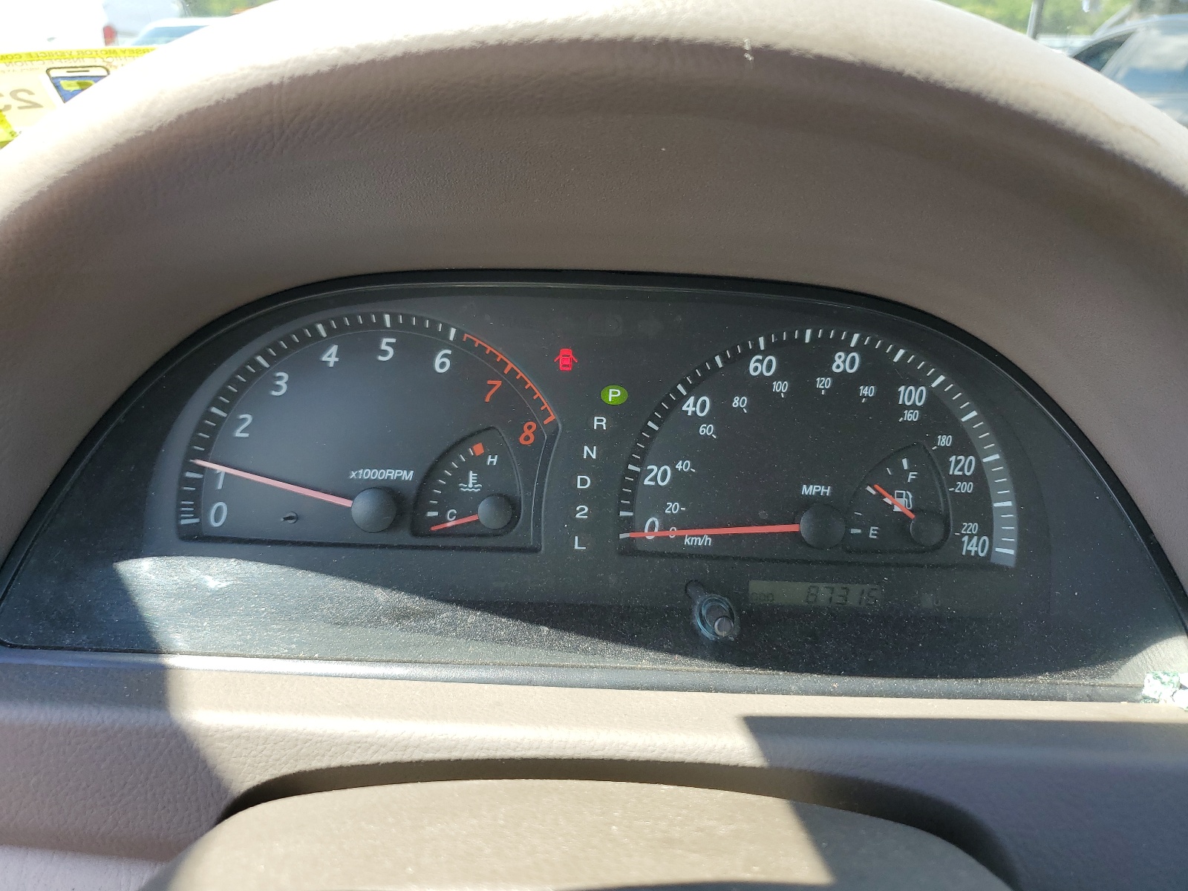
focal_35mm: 26
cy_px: 446
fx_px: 892
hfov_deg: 67.3
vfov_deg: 53.1
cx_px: 594
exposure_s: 1/417
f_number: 1.5
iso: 50
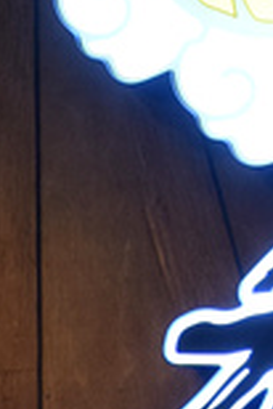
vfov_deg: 7.7
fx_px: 2896
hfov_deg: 5.4
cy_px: 802
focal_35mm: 255
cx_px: -72
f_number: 5.6
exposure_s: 1/40
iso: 640
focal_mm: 27
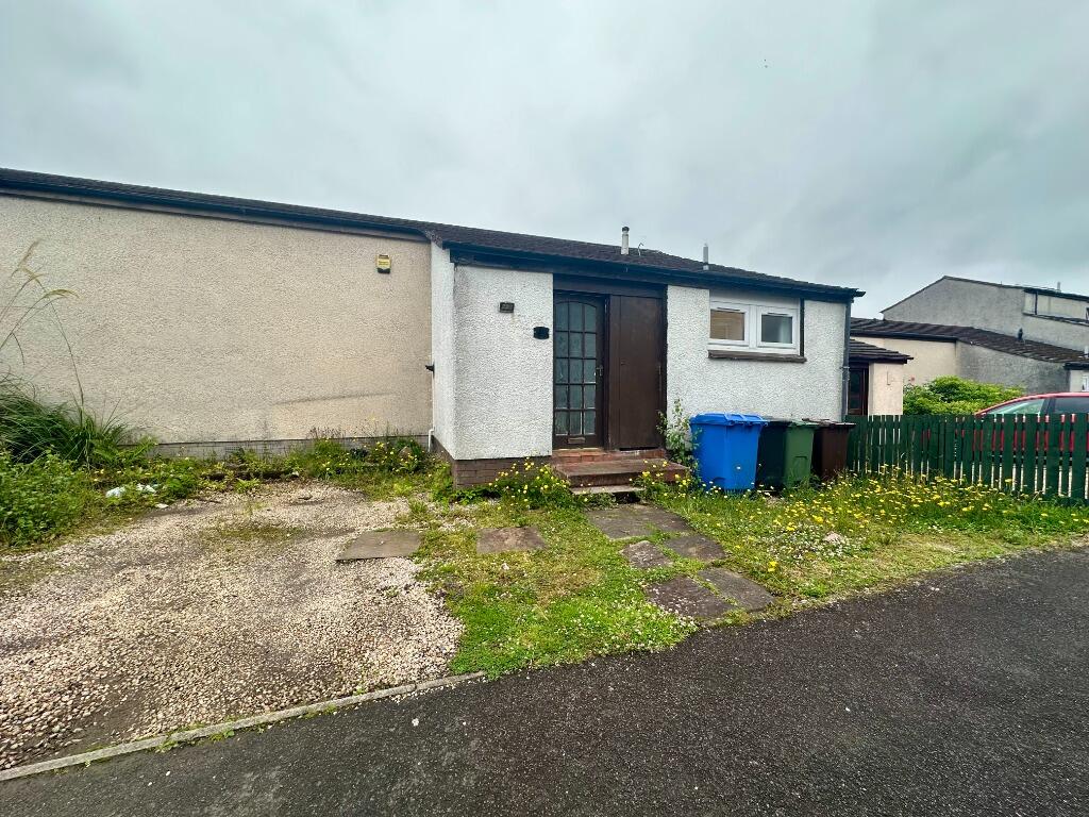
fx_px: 440
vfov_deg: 85.7
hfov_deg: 102.1
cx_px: 544
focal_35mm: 14
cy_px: 408
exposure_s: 1/400
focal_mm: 2.22
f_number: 2.2
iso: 40
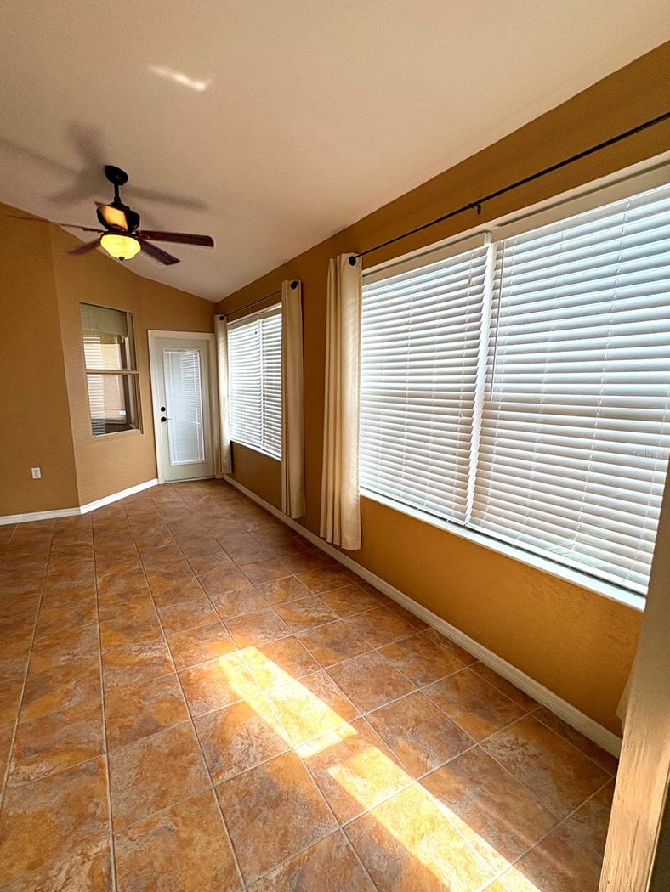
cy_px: 454
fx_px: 413
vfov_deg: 94.5
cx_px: 304
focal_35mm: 16
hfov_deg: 77.9
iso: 100
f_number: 2.2
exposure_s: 1/132
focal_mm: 2.22
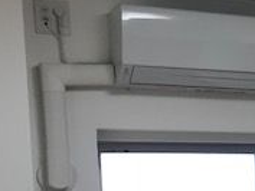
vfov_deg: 14.0
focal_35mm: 101
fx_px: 745
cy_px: 261
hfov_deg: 17.5
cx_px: 383
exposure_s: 1/49
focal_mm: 3.99
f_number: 1.8
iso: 25
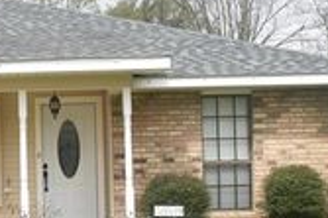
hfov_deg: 23.4
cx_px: -39
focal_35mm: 81
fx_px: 737
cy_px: 172
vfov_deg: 16.7
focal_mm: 18
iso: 200
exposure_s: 1/250
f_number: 8
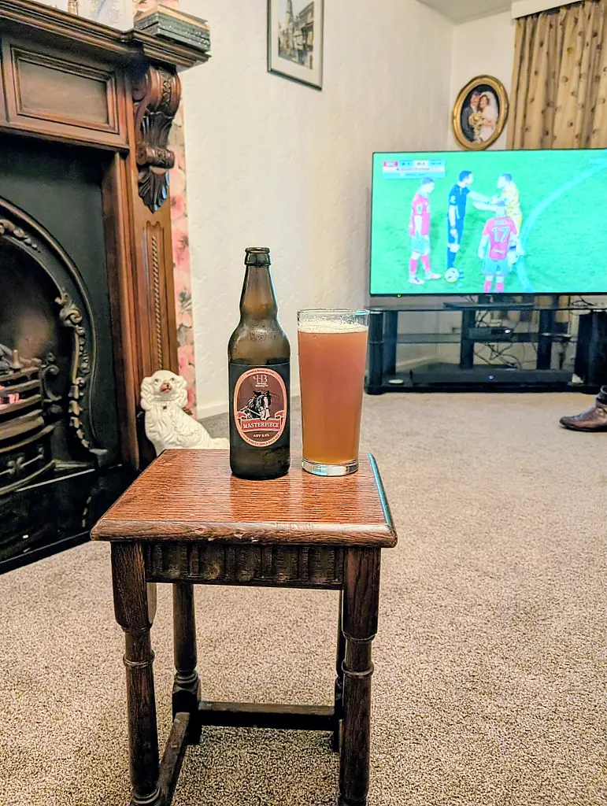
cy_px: 403
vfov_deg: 71.5
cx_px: 304
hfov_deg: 56.9
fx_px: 560
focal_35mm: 24
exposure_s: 1/50
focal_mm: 6.9
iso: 20
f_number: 1.68
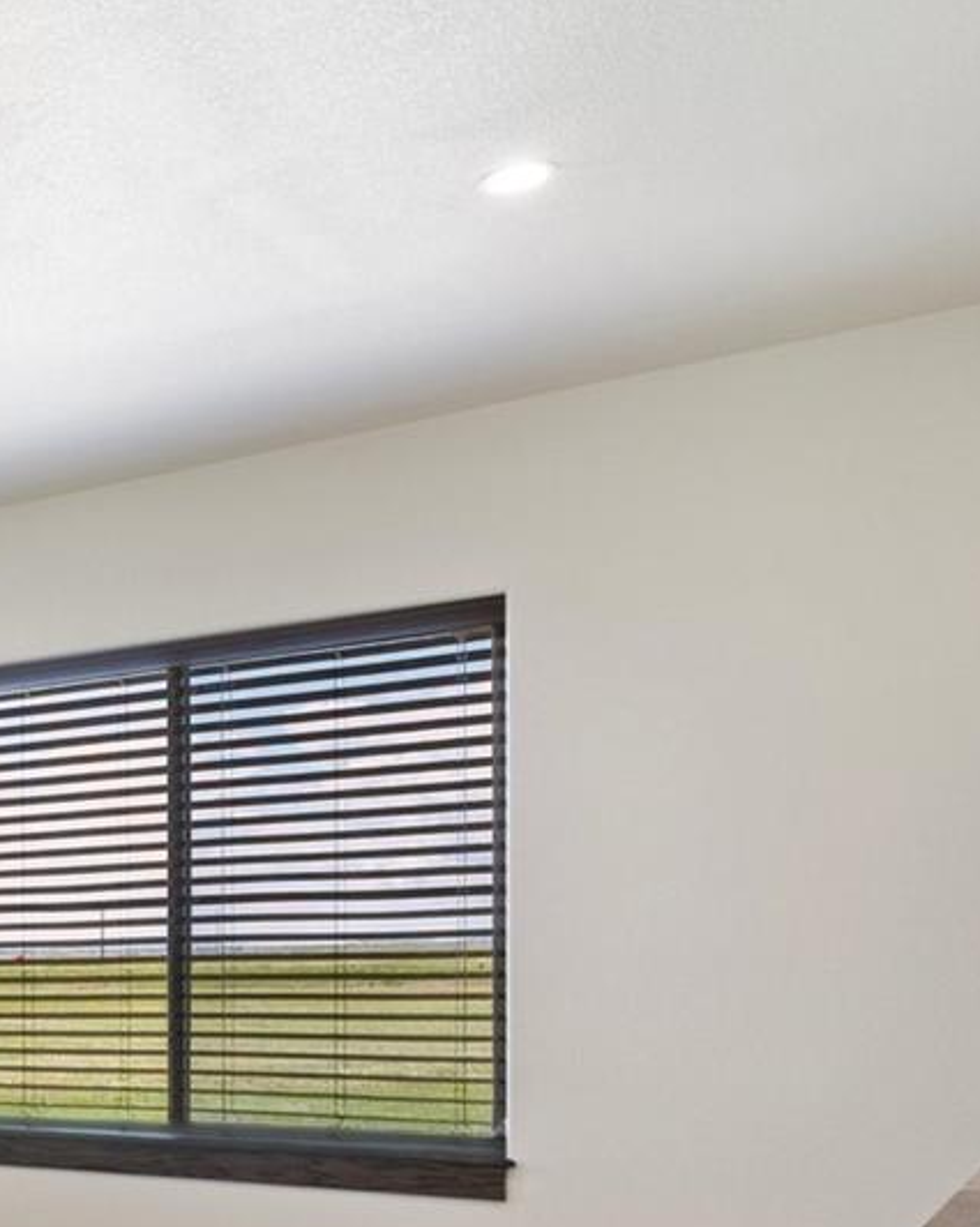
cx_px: -542
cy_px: 966
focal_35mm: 48
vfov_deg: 37.5
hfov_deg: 23.9
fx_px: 1742
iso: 200
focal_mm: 17
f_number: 9
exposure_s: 1/3
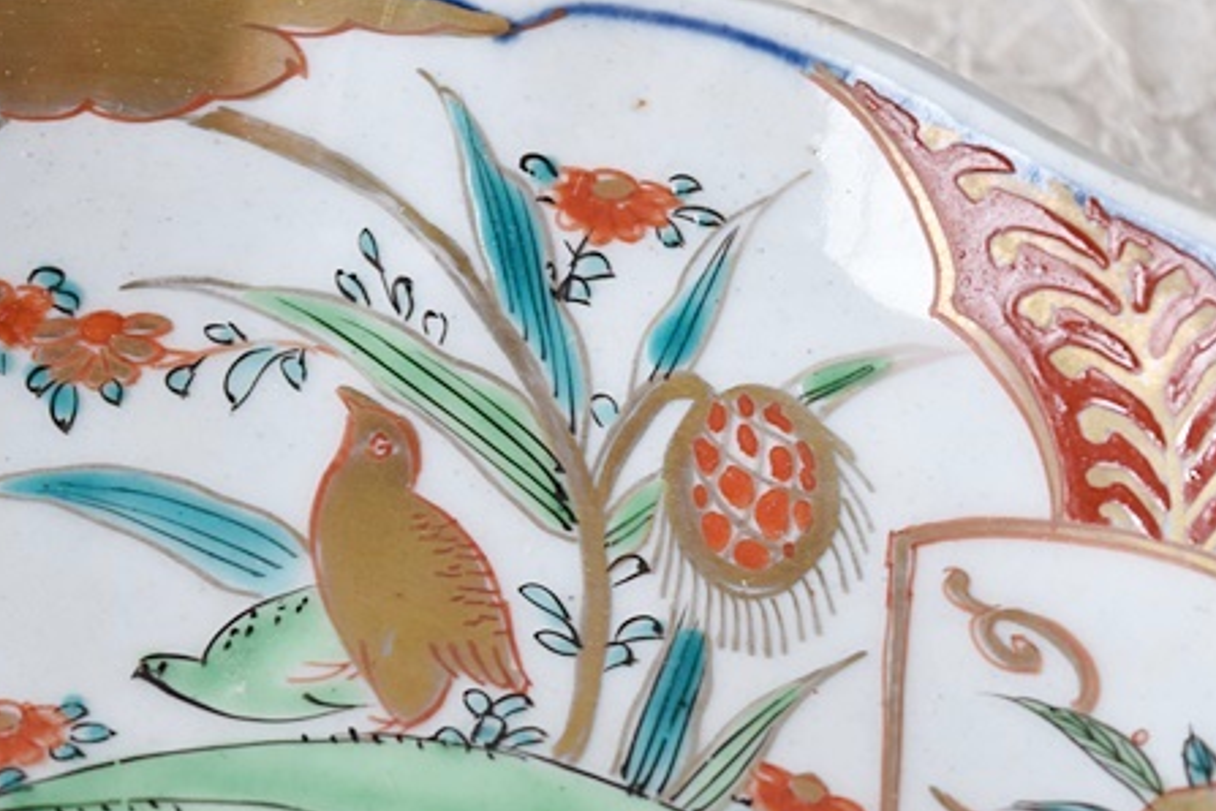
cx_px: 185
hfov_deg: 12.3
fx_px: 5607
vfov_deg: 8.3
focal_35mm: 166
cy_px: 498
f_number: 5.6
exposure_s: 1/8
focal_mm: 55
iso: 400
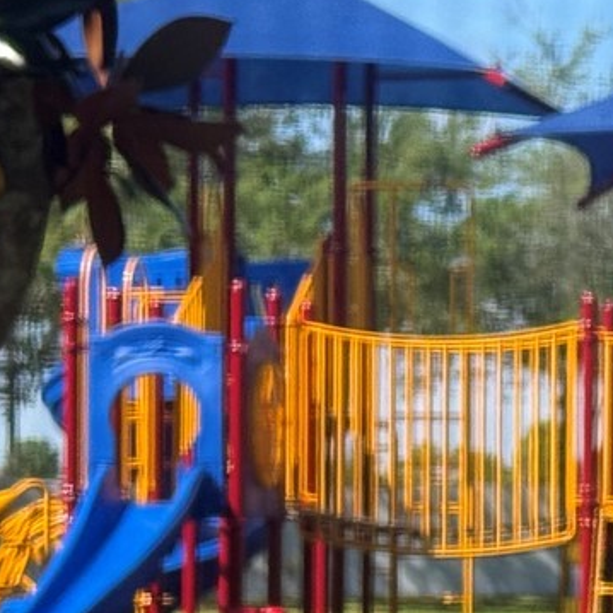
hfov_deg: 8.9
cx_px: 1076
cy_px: 509
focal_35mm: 189
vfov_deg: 9.2
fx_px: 3787
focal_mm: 6.76
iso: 64
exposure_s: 1/1980
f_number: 1.78
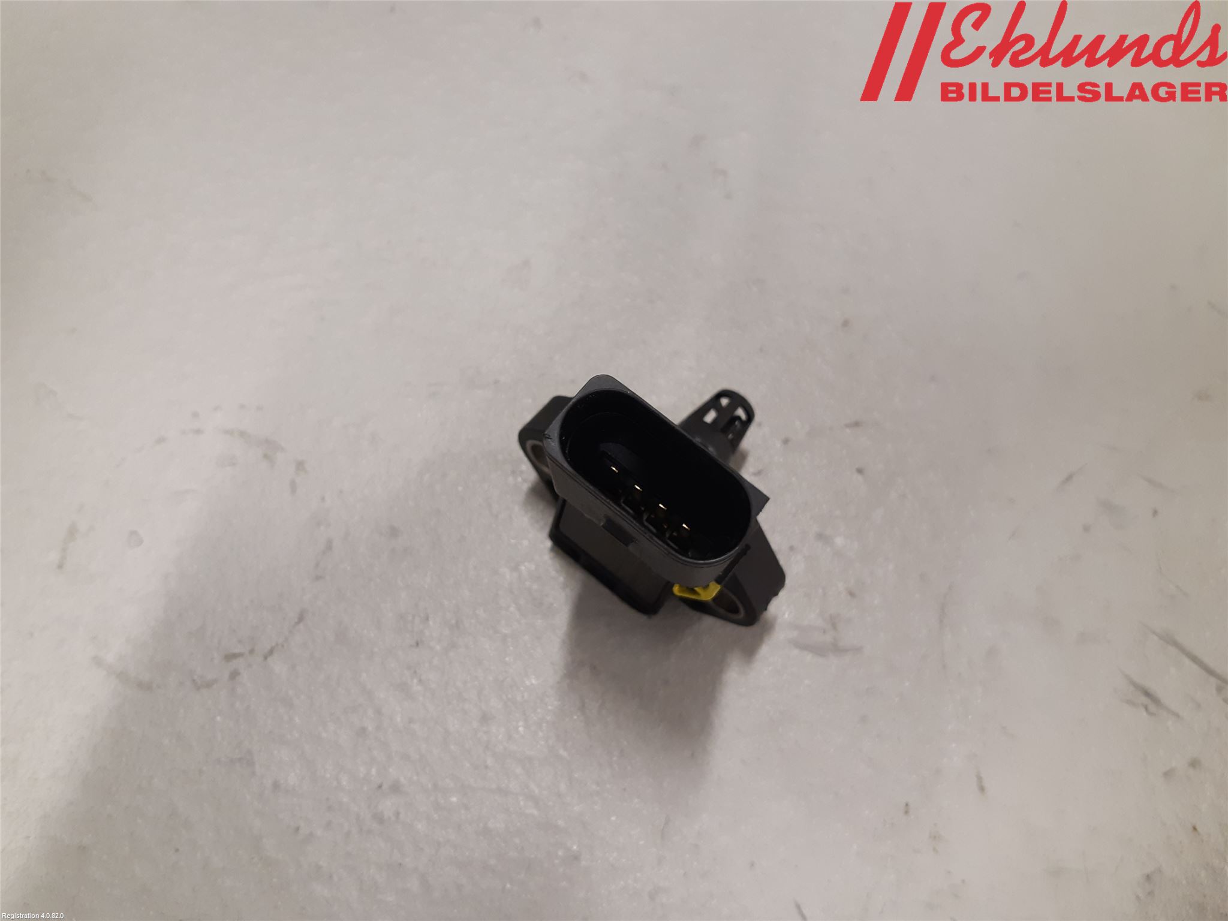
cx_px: 614
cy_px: 460
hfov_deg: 67.3
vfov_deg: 53.1
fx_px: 922
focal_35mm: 26
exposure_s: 1/50
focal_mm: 3.93
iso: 160
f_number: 1.7
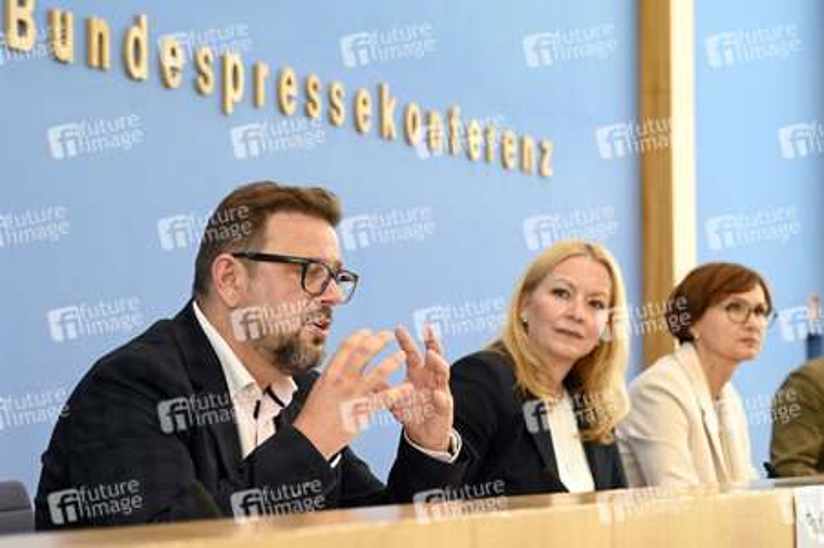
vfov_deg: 13.9
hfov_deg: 20.8
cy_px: 274
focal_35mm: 98
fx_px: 2241
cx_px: 412
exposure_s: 1/500
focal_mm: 98
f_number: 7.1
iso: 3200
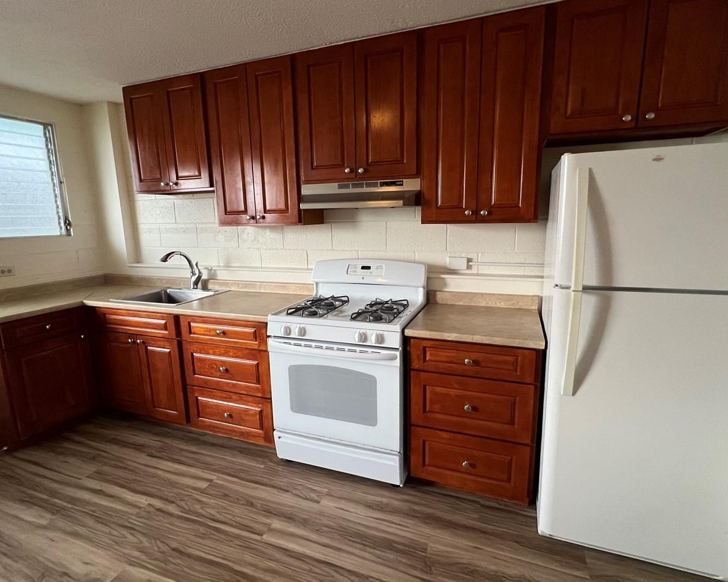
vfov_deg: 77.0
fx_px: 366
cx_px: 362
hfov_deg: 89.6
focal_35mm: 17
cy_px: 291
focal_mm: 1.57
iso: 250
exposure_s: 1/60
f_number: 1.8
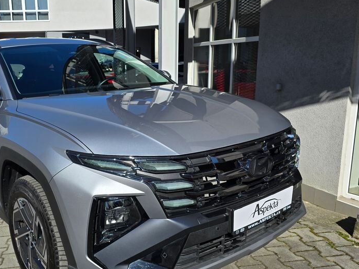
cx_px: 102
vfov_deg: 41.8
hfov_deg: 52.2
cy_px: 134
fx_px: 353
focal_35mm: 34
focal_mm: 6.3
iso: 12
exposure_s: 1/880
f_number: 1.7
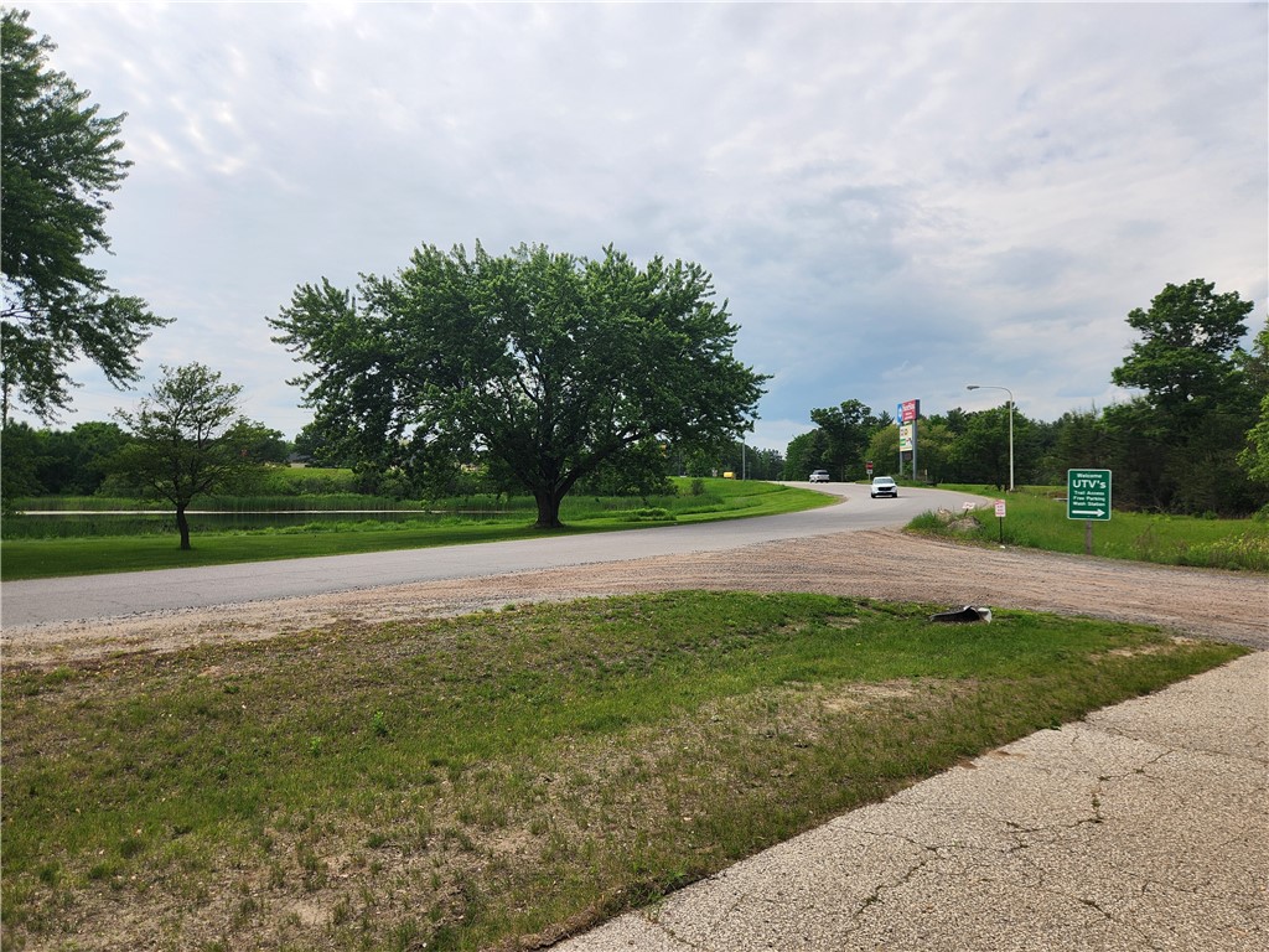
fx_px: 843
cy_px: 476
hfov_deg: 73.9
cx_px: 634
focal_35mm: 23
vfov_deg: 58.9
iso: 20
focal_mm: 5.4
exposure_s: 1/2463
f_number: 1.8
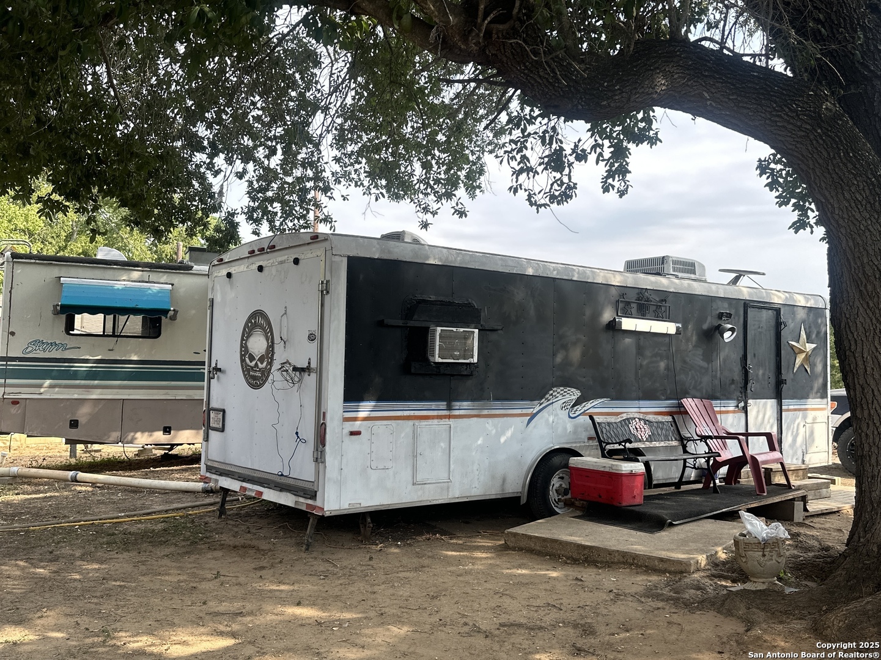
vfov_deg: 56.8
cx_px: 440
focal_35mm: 24
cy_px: 330
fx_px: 611
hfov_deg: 71.6
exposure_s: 1/1289
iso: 80
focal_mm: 6.86
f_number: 1.78
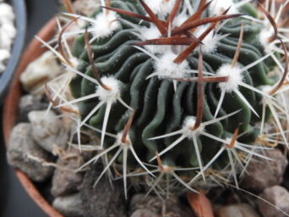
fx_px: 659
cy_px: 81
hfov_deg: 24.7
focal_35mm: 79
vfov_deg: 18.6
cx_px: 172
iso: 400
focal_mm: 8.1
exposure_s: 1/25
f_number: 4
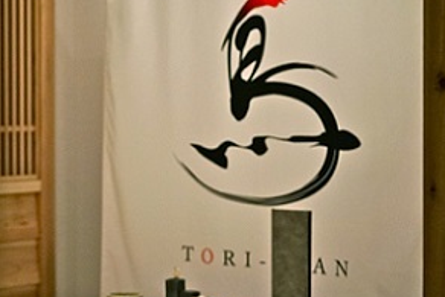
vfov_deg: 11.7
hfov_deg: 17.1
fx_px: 1447
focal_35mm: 117
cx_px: 8
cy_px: 145
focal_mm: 55
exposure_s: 1/160
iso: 1600
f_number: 3.2
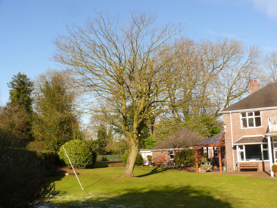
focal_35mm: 37
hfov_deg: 50.1
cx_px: 138
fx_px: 296
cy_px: 104
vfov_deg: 38.7
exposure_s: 1/320
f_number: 5.6
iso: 100
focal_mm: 7.7
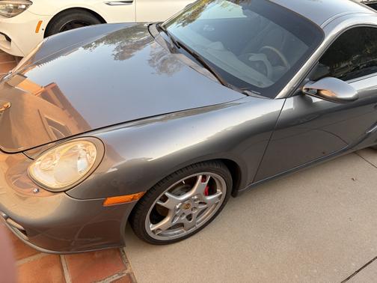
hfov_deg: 67.3
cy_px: 142
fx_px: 283
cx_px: 188
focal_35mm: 26
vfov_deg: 53.1
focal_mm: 5.96
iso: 32
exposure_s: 1/129
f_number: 1.6
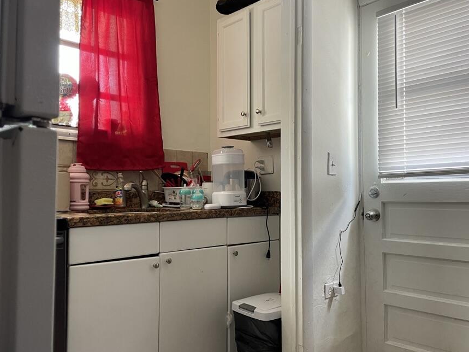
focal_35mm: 31
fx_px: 420
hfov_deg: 58.3
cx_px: 225
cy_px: 181
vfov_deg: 45.4
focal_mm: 4.2
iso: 125
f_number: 1.6
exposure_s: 1/70
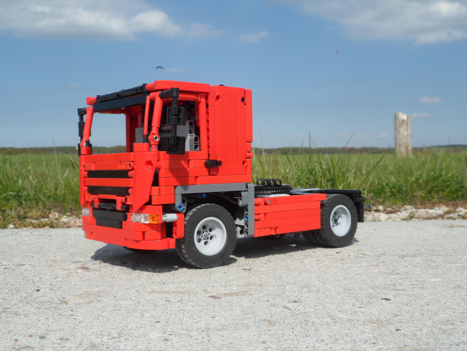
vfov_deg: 34.3
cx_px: 234
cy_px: 176
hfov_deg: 44.8
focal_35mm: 42
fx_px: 567
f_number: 4
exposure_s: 1/1000
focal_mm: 6.5
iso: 80
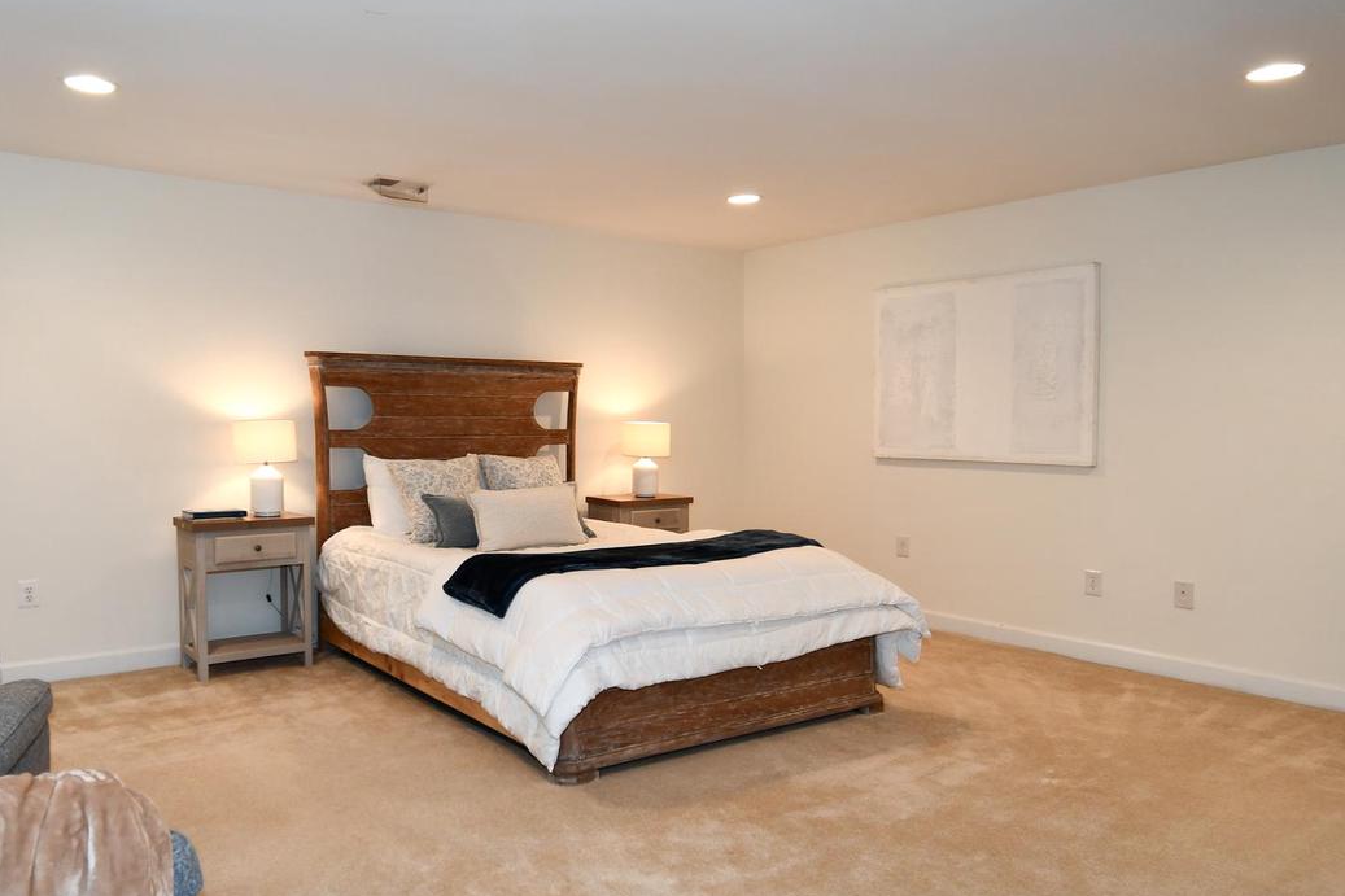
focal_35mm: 25
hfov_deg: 69.6
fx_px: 934
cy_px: 507
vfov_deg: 51.1
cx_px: 454
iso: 400
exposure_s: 1/60
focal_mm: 12
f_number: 4
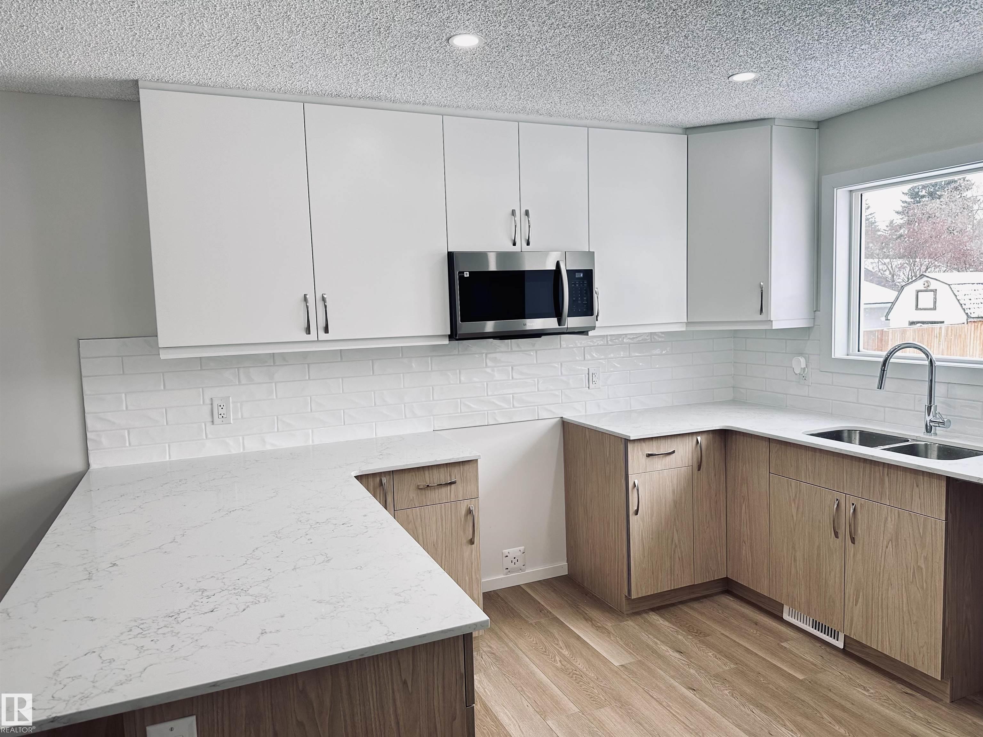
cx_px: 492
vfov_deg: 56.8
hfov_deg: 71.6
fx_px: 682
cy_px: 368
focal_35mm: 24
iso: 80
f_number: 1.78
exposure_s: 1/158
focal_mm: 6.86
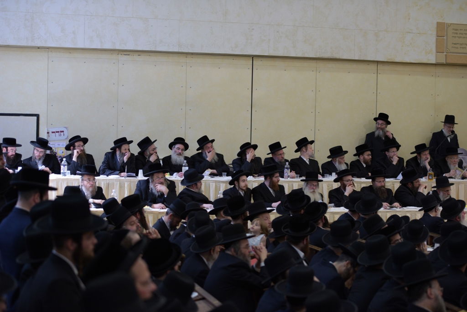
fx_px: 908
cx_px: 234
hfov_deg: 28.8
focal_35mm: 70
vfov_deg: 19.5
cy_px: 156
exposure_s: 1/125
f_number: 2.8
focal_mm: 70
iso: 500
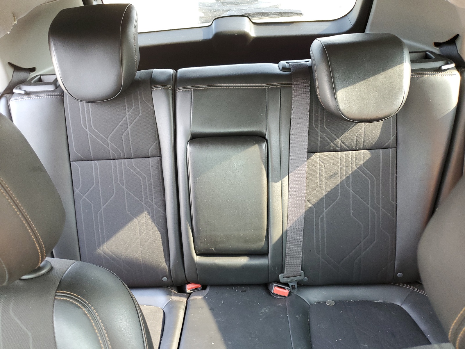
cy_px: 174
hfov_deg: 67.3
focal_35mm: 26
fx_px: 349
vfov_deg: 53.1
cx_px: 232
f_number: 1.5
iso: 106
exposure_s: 1/60.2
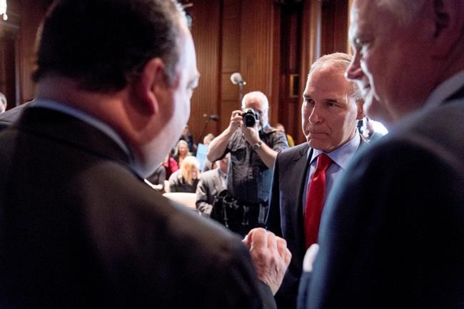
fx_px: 309
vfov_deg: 53.1
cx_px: 232
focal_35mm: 24
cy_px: 154
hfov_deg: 73.8
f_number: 2.8
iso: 5000
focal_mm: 24
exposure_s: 1/250
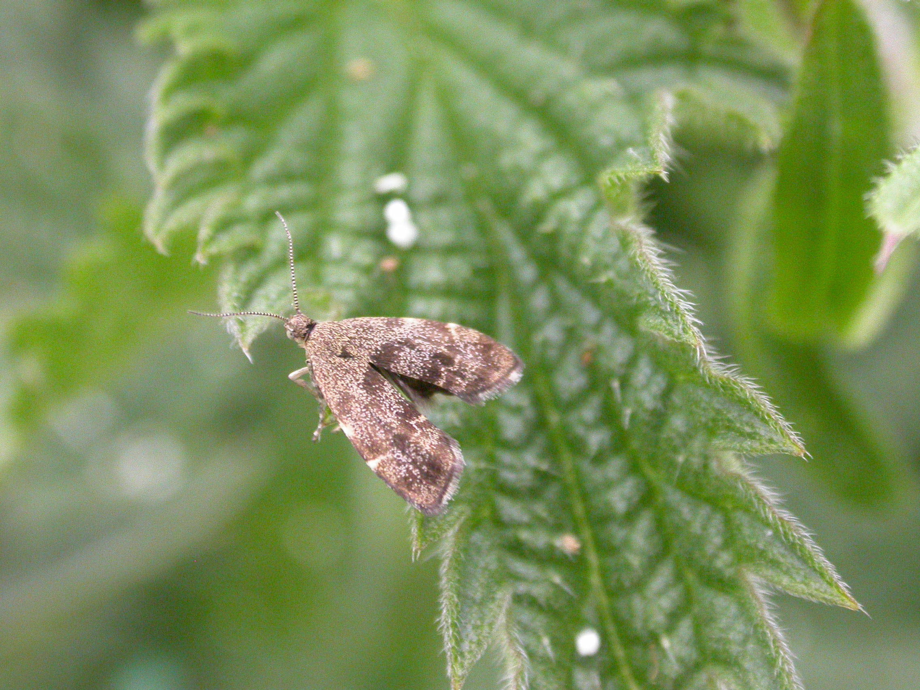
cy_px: 345
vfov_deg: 13.3
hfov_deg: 17.7
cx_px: 460
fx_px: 2950
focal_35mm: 111
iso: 400
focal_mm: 23.1
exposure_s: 1/79.8
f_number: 5.4
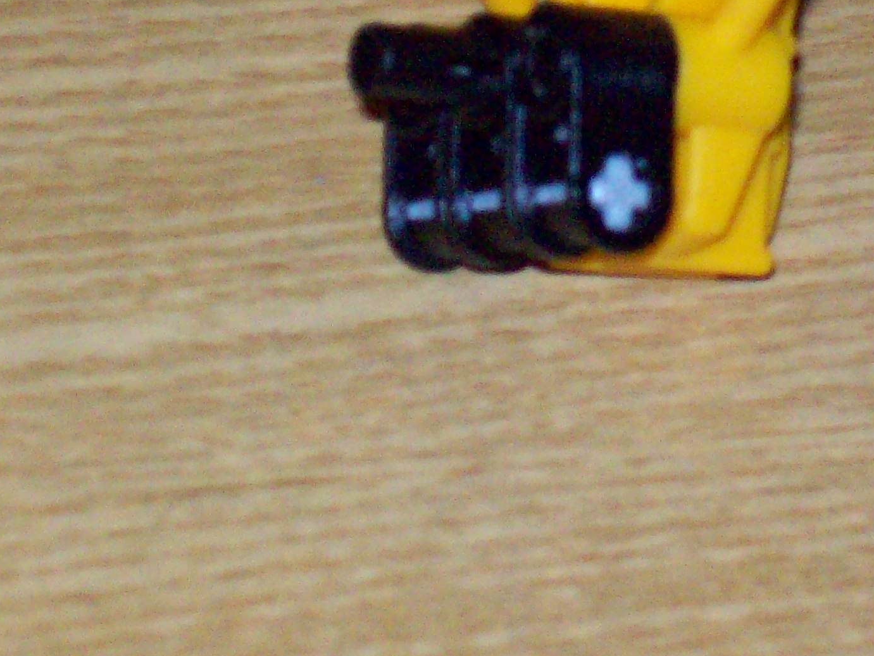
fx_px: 6035
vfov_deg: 6.2
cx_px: 566
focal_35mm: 239
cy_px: -58
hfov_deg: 8.3
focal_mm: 18
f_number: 4.8
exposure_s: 1/257
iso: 400
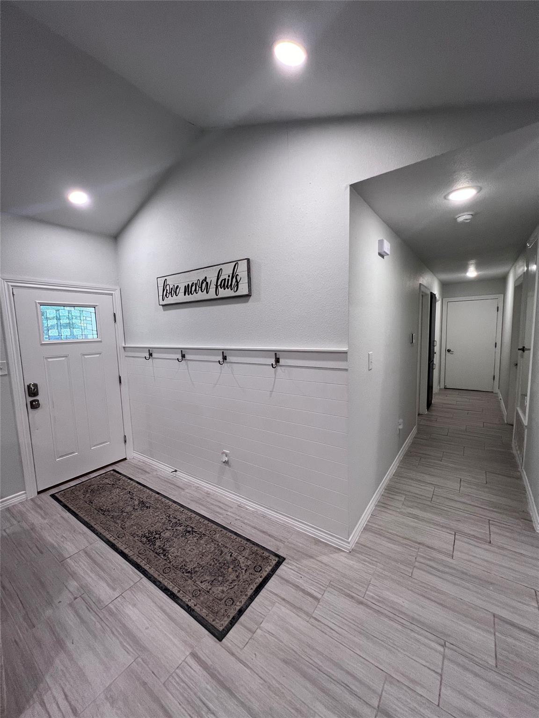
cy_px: 359
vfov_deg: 106.2
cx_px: 270
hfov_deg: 89.9
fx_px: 270
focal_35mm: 13
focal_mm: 1.57
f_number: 1.8
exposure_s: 1/120
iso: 125
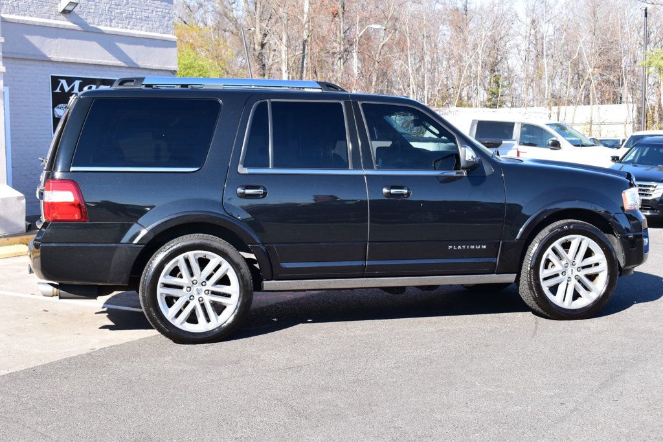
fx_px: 994
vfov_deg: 25.0
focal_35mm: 54
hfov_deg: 36.9
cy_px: 221
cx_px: 332
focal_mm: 36
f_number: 10
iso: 400
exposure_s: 1/250
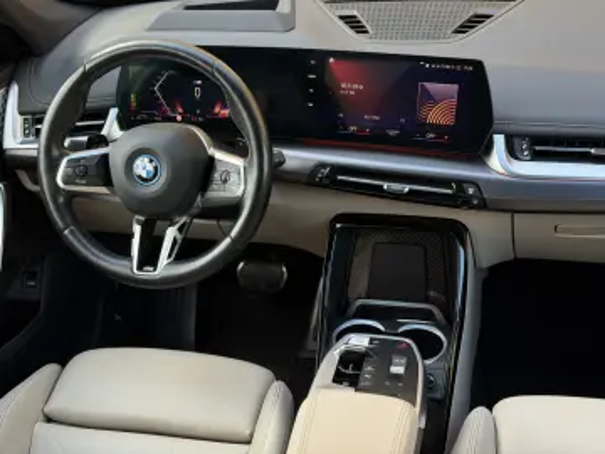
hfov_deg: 39.7
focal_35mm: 48
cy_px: 227
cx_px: 302
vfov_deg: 30.3
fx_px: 839
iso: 160
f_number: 1.78
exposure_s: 1/182
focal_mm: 6.76
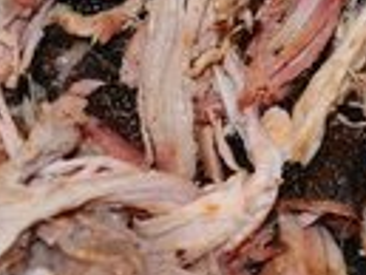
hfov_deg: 14.3
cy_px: -51
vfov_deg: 10.9
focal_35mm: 134
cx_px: 431
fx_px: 1418
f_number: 6.3
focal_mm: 30
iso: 400
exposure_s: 1/60
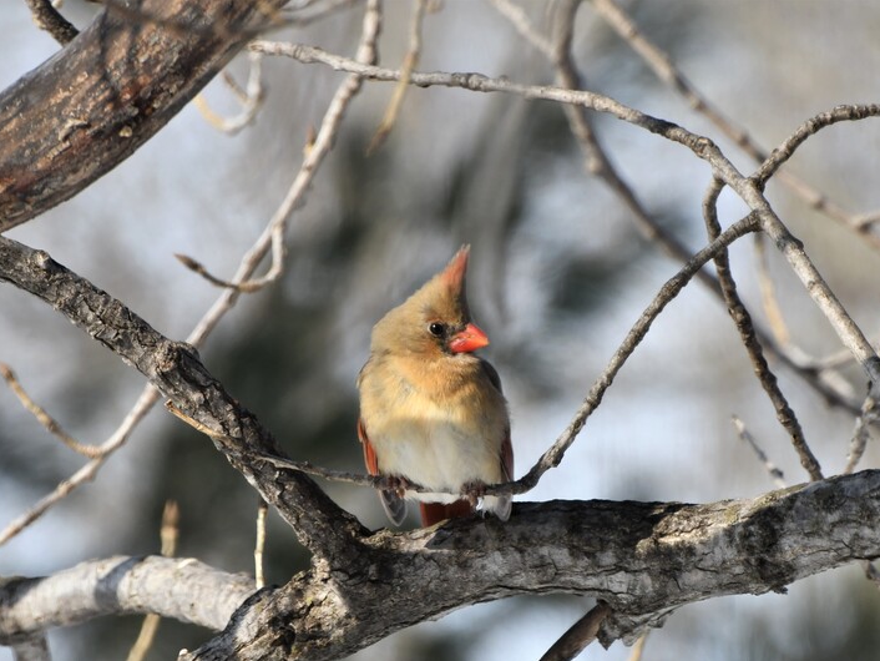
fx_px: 9969
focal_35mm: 392
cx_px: 451
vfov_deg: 3.8
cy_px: 331
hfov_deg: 5.1
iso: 400
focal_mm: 240
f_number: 8
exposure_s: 1/1000
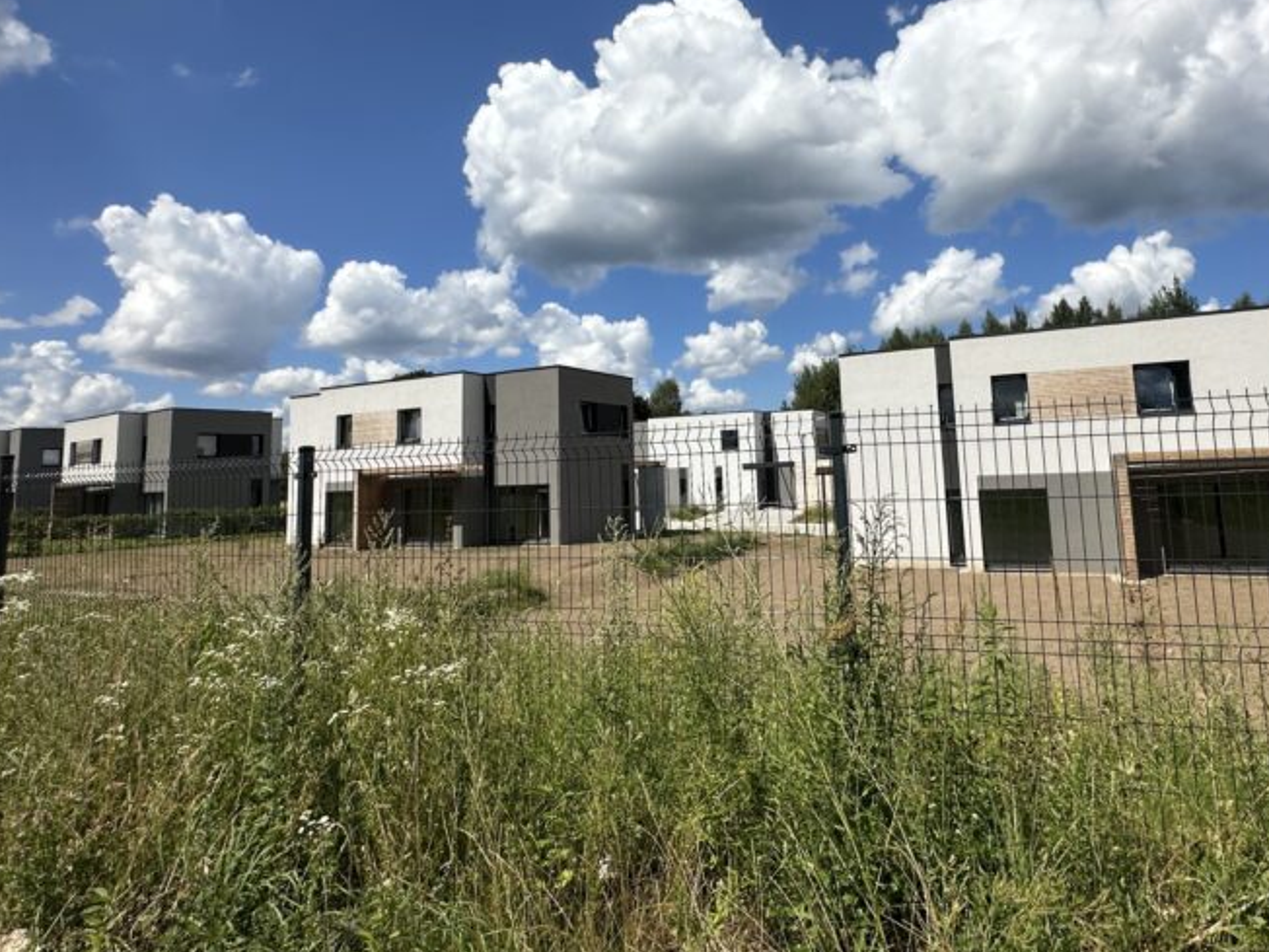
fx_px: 807
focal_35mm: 22
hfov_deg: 76.1
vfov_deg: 60.5
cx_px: 707
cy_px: 374
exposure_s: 1/4831
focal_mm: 2.22
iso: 50
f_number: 2.2
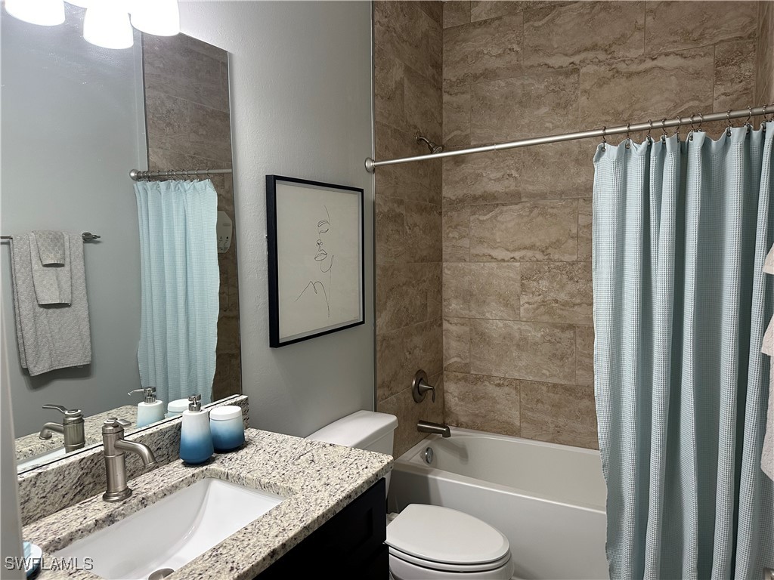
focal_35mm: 24
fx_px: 537
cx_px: 387
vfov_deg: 56.8
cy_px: 290
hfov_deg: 71.6
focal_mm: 6.86
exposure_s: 1/120
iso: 200
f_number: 1.78
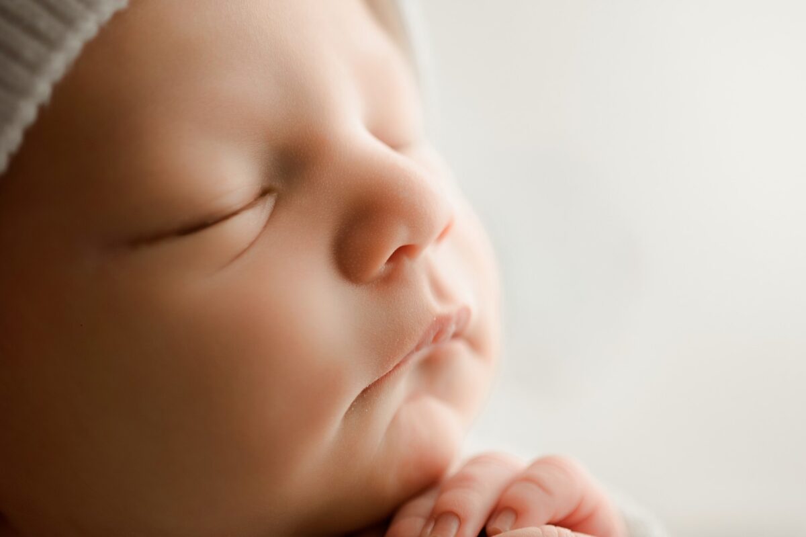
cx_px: 403
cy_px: 268
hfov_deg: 19.5
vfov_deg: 13.0
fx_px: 2350
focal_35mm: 105
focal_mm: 105
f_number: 3.3
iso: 200
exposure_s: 1/200
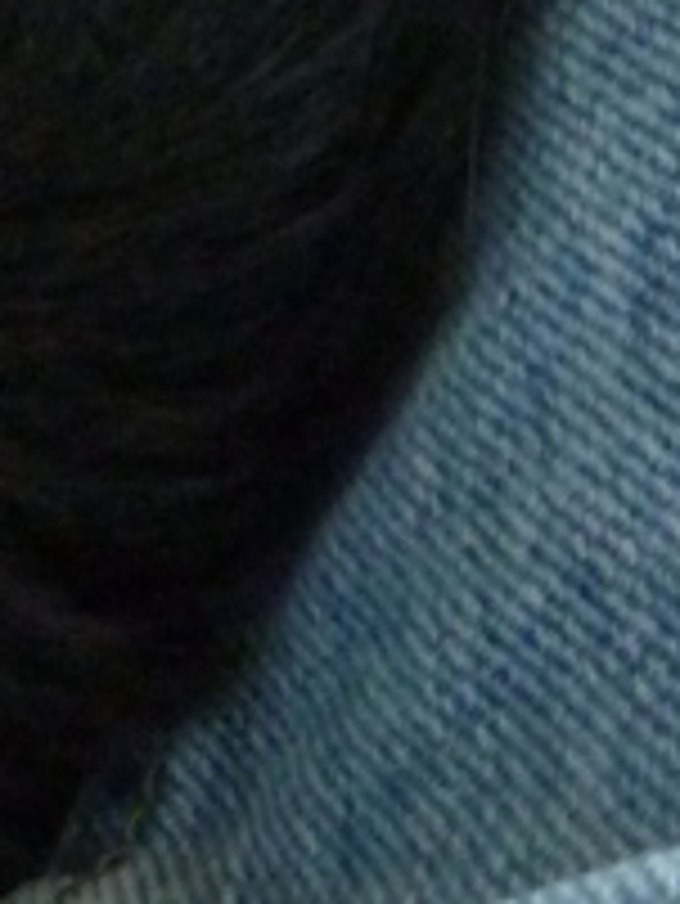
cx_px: -230
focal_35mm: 159
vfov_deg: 10.0
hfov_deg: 9.2
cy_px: -1601
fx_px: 4160
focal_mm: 4.5
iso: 400
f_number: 3.3
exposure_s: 1/13
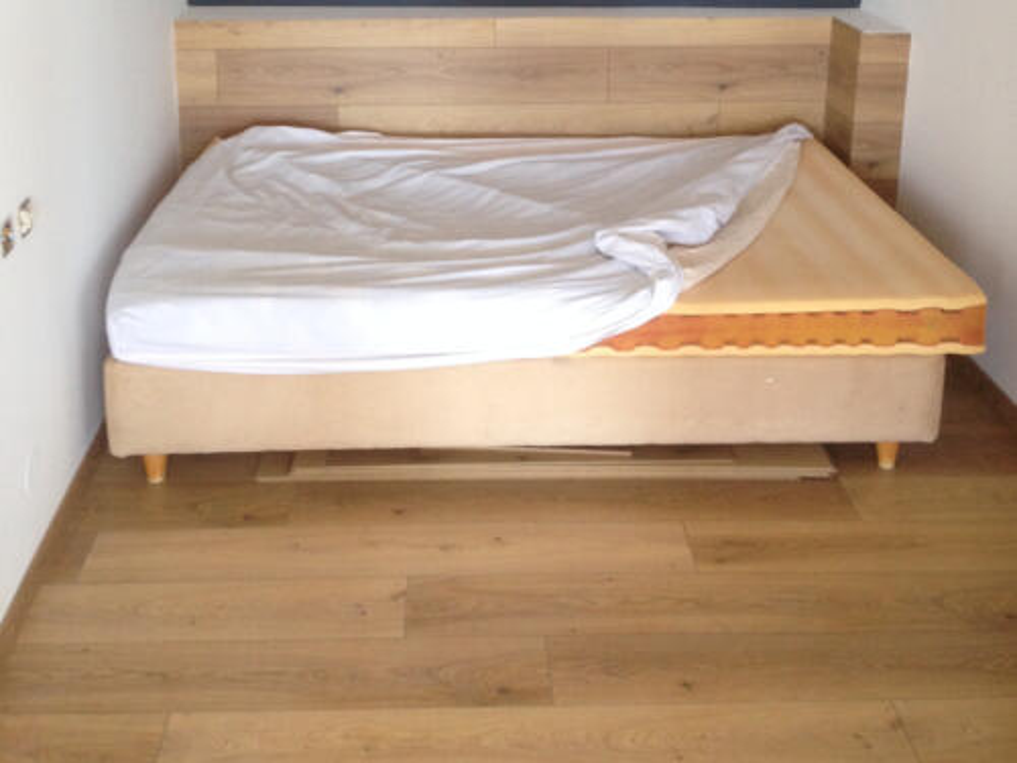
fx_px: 970
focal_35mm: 33
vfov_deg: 42.9
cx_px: 508
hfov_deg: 55.4
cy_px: 382
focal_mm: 4.12
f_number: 2.4
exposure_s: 1/20
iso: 125
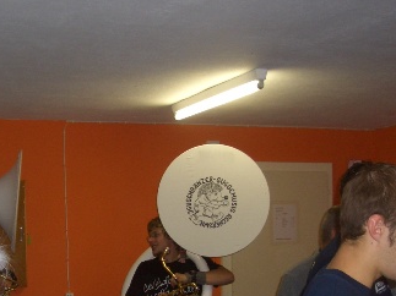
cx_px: 156
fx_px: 743
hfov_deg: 29.7
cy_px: 246
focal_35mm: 65
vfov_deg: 22.2
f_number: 2.6
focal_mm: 5.8
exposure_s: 1/60
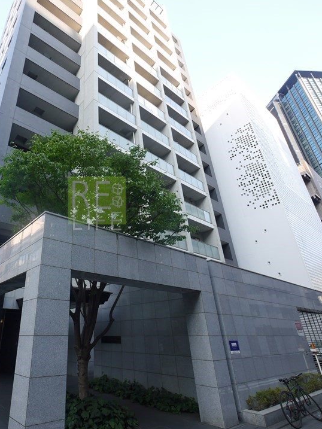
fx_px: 248
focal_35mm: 20
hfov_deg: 63.6
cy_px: 205
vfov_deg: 81.7
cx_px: 97
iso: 160
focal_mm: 7
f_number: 4.5
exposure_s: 1/125
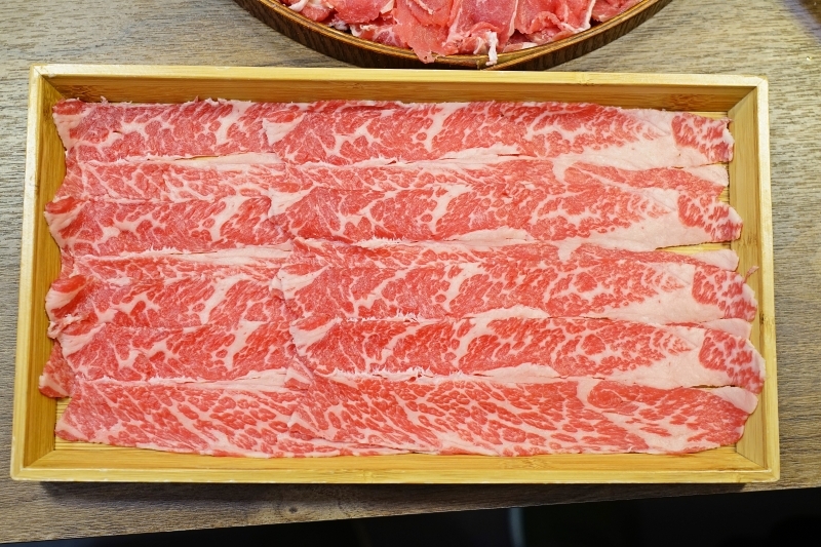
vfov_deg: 29.2
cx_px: 410
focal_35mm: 46
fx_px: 1049
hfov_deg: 42.8
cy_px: 274
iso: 1250
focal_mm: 46
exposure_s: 1/60
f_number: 5.6
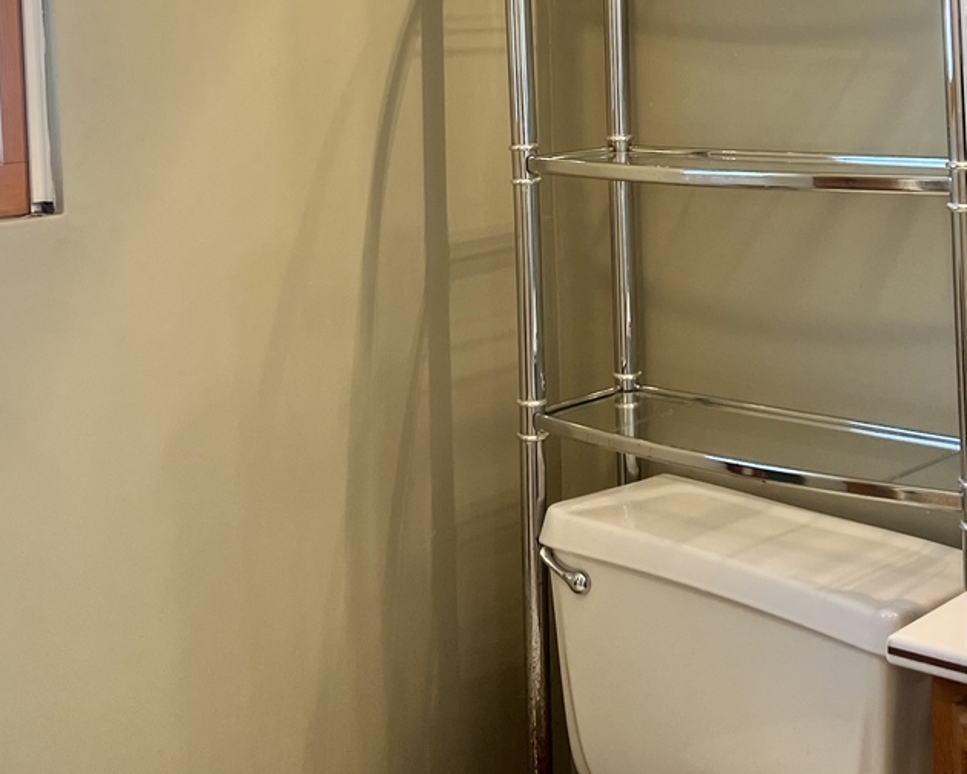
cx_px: 652
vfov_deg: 25.6
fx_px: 1660
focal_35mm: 58
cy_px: 111
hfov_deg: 32.2
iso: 80
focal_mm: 5.7
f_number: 1.5
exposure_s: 1/60
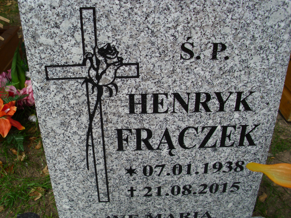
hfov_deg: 52.6
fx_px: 294
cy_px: 109
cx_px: 146
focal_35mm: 35
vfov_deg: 40.7
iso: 50
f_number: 3
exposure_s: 1/317
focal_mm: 6.2
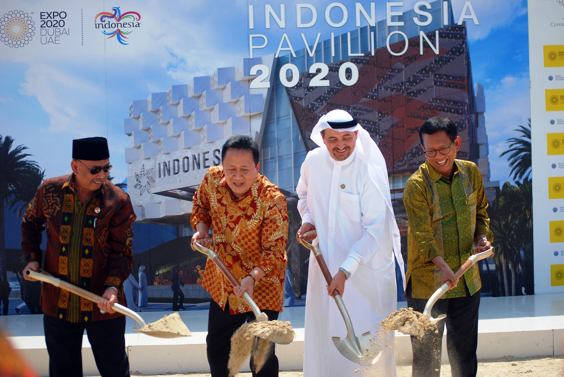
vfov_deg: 16.6
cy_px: 188
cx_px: 282
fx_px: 1294
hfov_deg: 24.6
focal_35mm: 82
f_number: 4.5
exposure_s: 1/500
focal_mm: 55
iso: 100
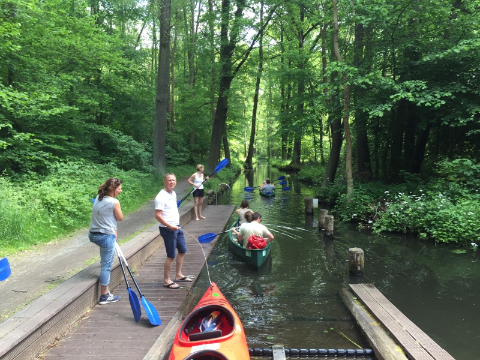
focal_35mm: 29
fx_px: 402
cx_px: 240
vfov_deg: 48.2
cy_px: 180
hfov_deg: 61.7
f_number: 2.2
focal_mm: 4.15
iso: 32
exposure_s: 1/100
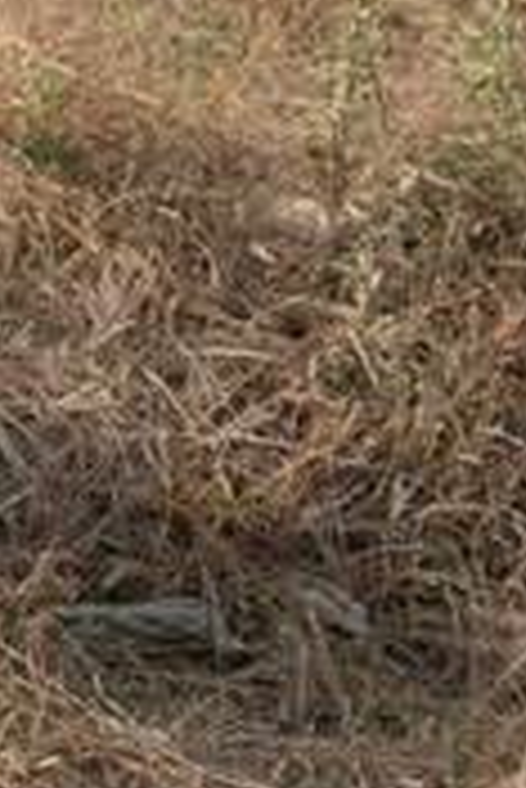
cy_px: -689
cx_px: 387
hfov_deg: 2.9
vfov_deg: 4.3
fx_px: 10477
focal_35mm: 479
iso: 80
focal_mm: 70
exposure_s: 1/200
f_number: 4.5
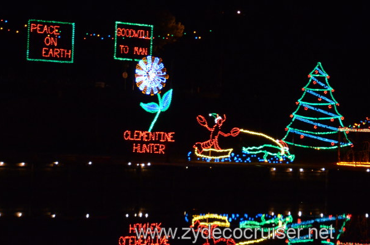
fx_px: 1701
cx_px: 234
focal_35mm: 166
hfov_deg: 12.4
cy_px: 56
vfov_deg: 8.2
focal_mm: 65
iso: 4000
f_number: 5
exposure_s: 1/60
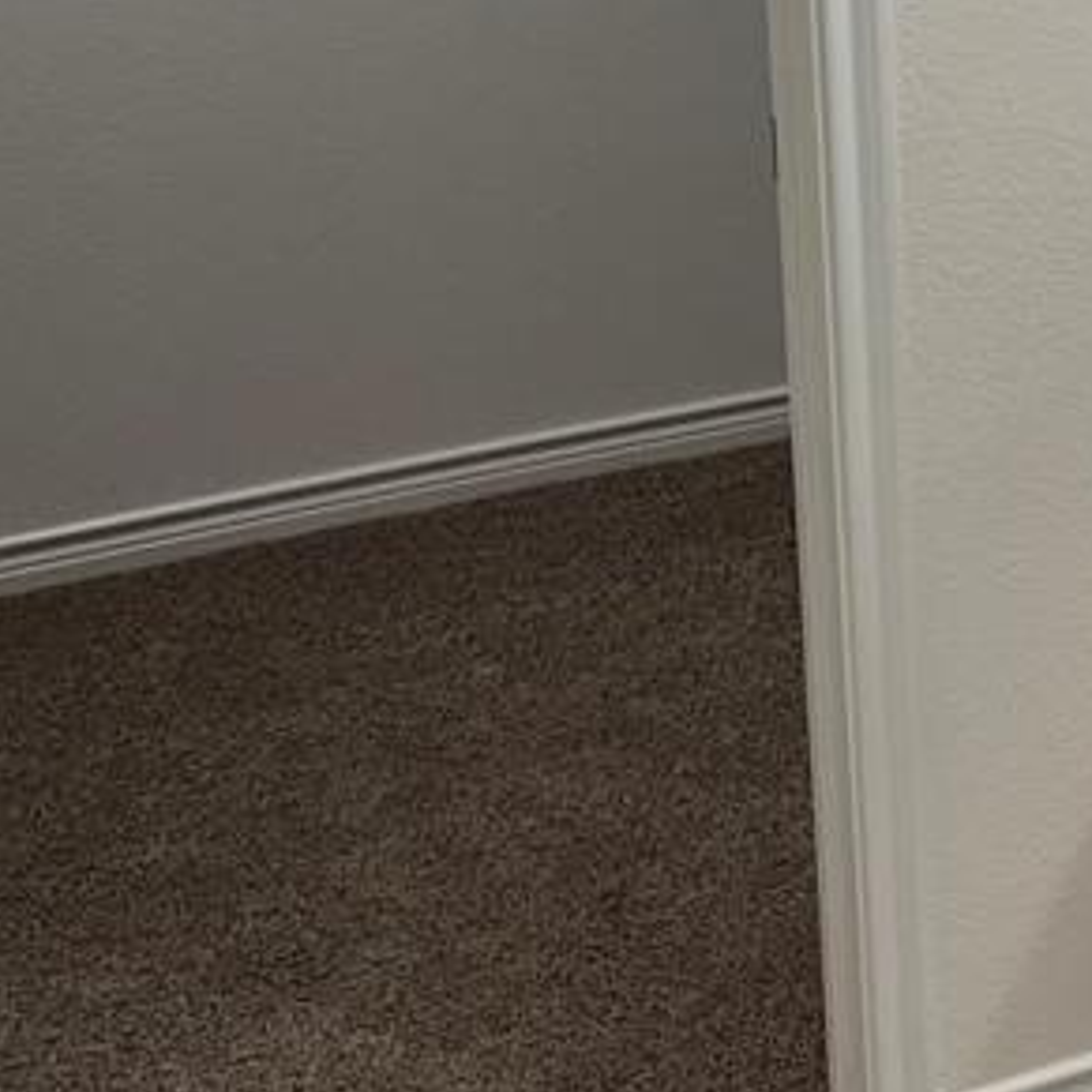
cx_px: 1677
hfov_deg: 18.7
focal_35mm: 81
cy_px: -38
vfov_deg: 20.6
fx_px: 2891
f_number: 1.5
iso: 64
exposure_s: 1/120
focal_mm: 5.7
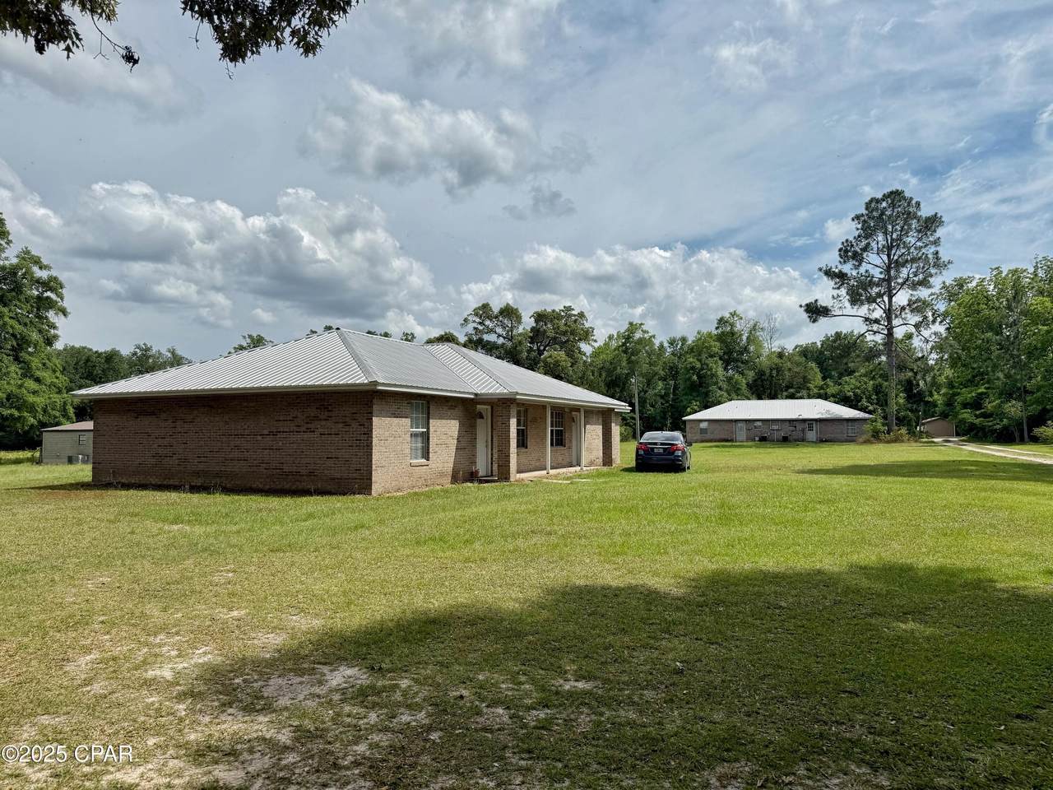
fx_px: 730
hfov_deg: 71.6
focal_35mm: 24
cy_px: 395
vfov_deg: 56.8
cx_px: 526
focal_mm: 6.76
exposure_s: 1/10309
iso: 80
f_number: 1.78
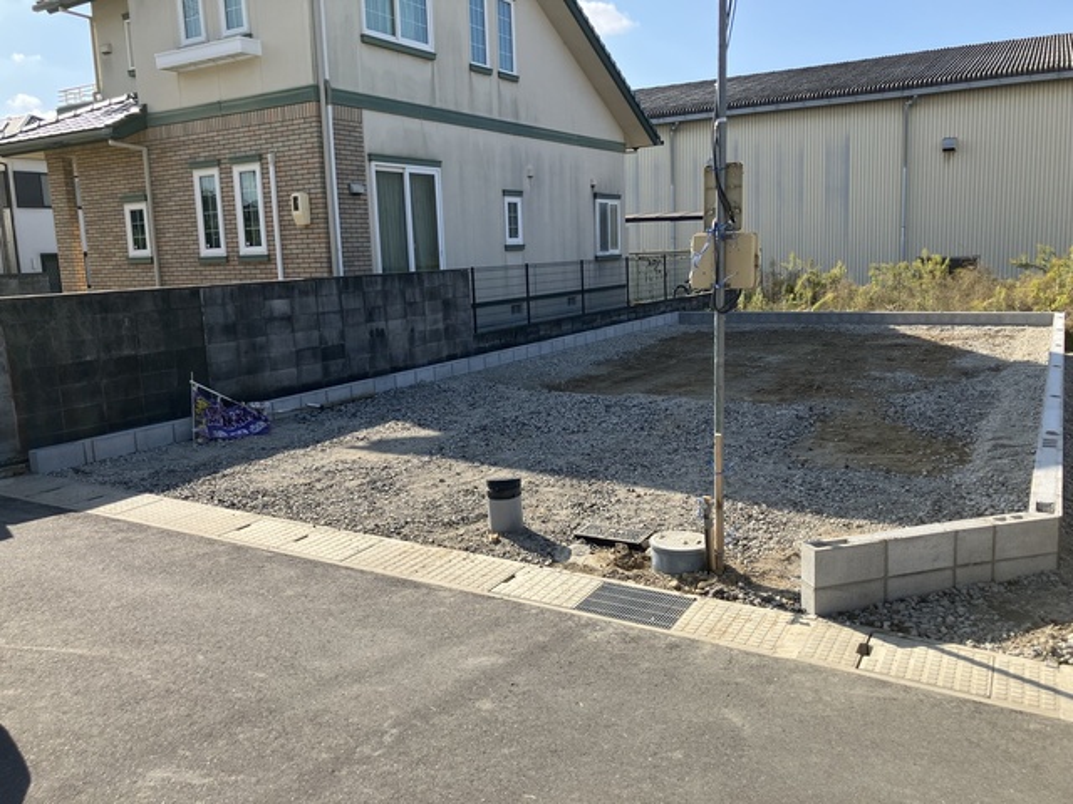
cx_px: 536
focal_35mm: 28
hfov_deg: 63.4
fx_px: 868
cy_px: 402
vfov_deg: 49.7
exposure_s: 1/1215
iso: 32
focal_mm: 3.99
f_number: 1.8
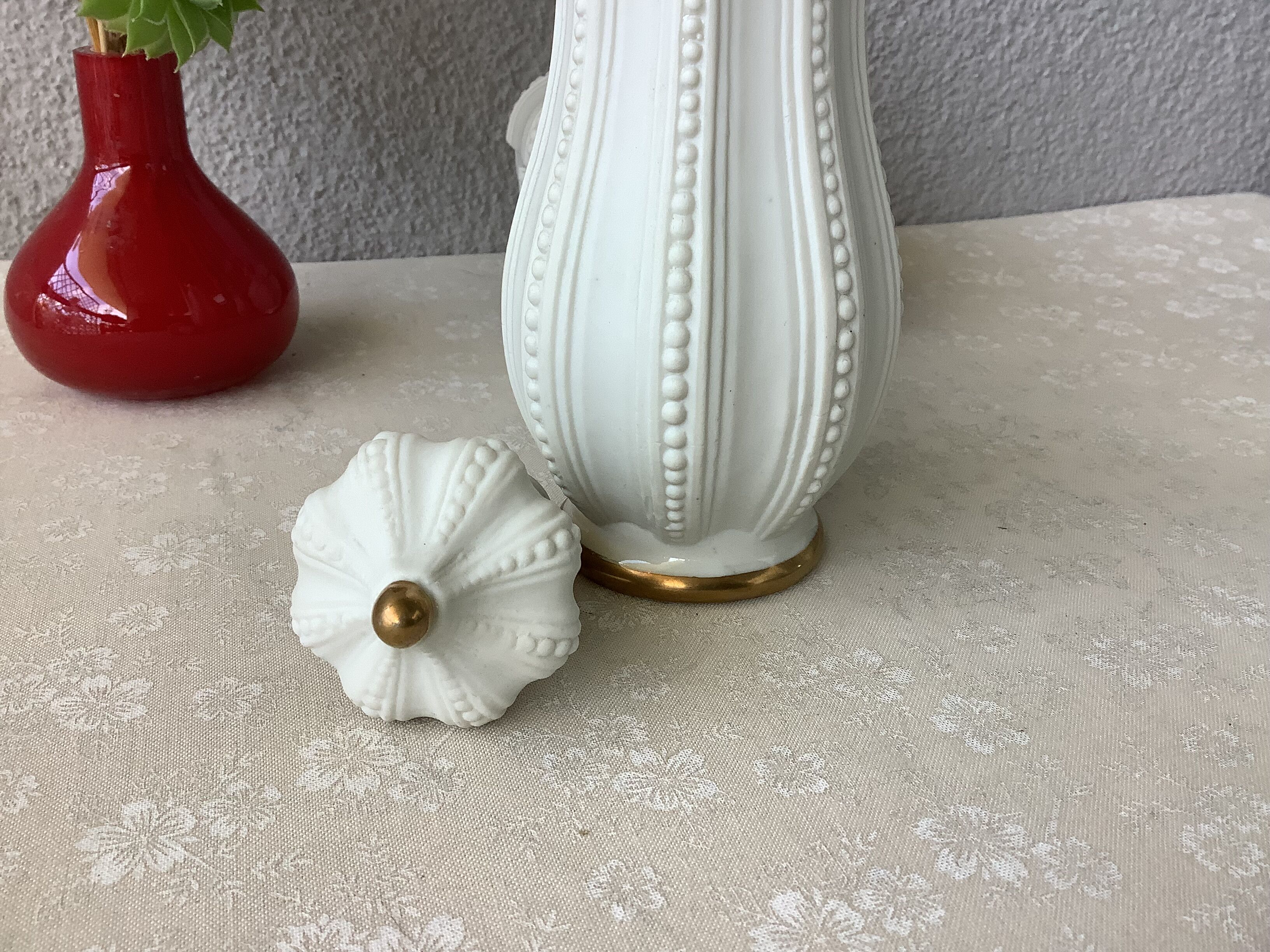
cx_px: 635
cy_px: 476
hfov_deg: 58.4
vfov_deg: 45.4
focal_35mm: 31
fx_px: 1137
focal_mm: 3.3
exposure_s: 1/100
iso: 64
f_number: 2.4
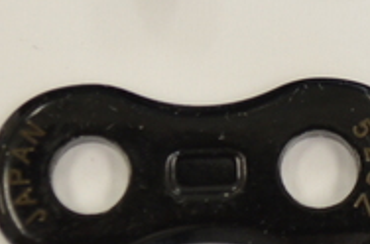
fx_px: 2622
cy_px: -41
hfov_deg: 8.1
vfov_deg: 5.3
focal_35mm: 256
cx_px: 311
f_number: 5.3
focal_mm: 40
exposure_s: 1/60
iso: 500
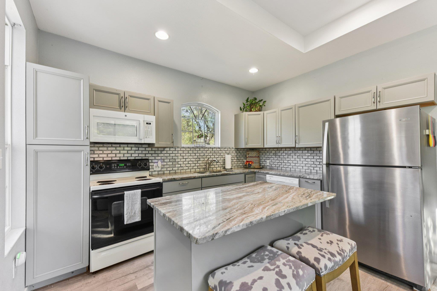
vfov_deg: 77.3
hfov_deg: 100.4
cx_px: 218
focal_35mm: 15
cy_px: 146
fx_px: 182
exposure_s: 1/25
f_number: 8
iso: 400
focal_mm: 15
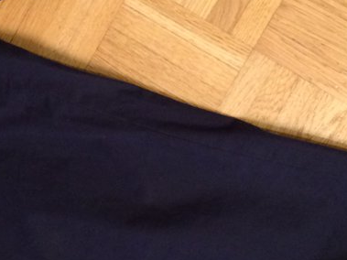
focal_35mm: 102
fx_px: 1022
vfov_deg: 14.4
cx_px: 133
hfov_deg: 19.2
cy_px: 48
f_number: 2.2
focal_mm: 4.15
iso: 320
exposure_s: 1/15
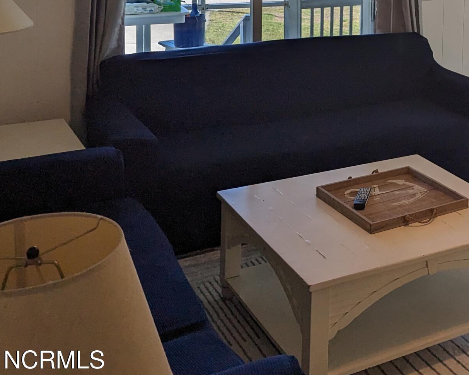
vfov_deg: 24.5
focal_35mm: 58
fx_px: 805
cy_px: -36
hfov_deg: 29.6
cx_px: 502
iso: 48
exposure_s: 1/256
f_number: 1.85
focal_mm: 6.81
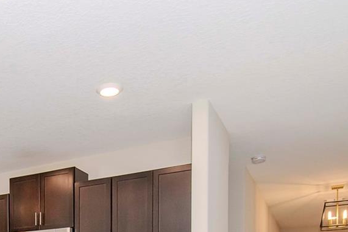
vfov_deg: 26.5
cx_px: 31
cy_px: 310
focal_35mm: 42
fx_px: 406
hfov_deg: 42.3
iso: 800
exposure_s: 1/160
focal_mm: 10
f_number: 6.3
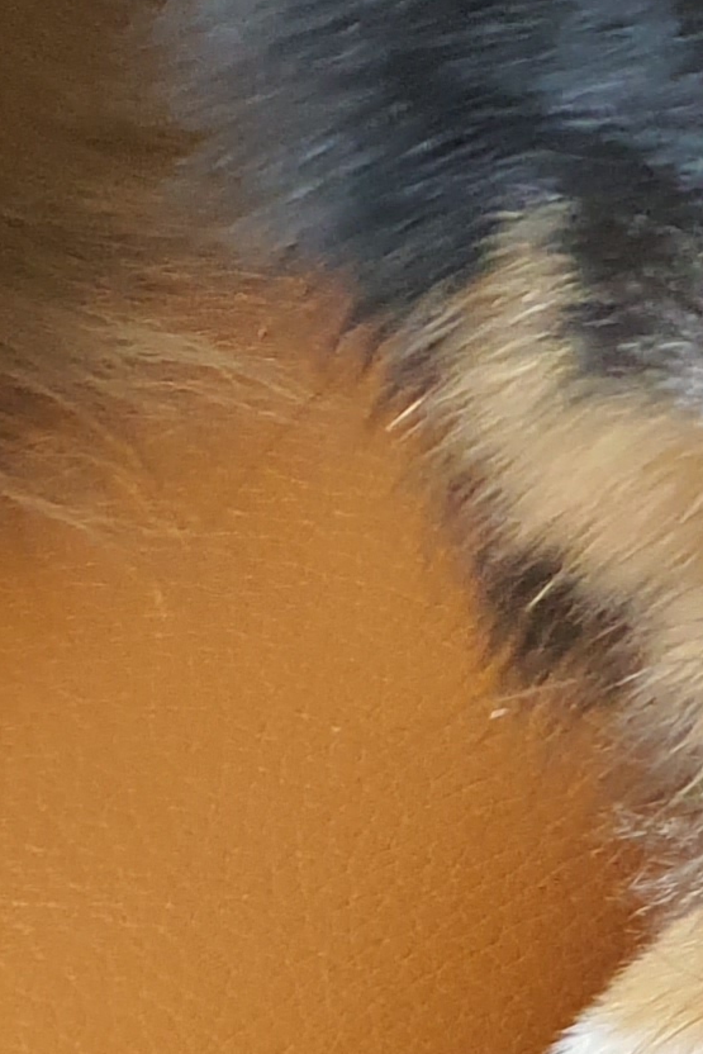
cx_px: 2488
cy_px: 267
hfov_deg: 8.0
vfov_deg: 15.6
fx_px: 3835
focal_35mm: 131
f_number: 2.4
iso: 320
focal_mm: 4.3
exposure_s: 1/40
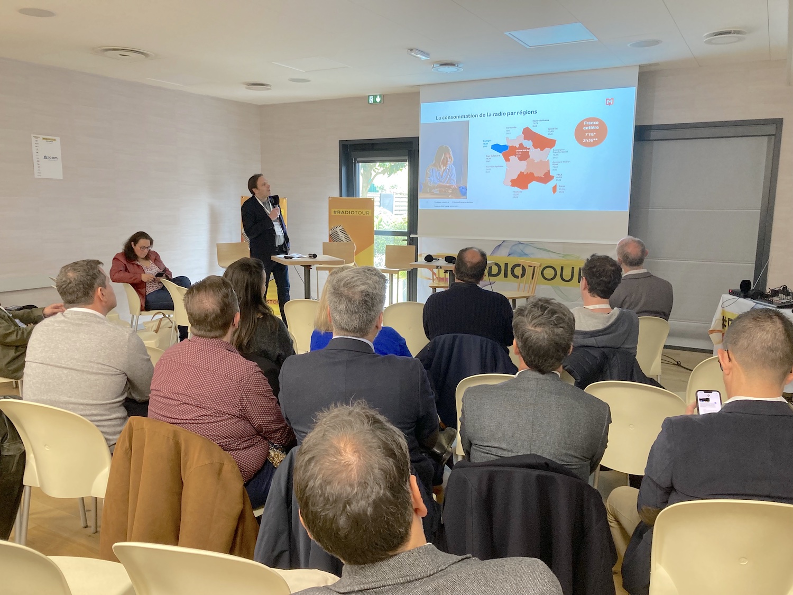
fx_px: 641
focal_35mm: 28
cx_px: 396
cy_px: 298
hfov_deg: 63.4
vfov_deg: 49.7
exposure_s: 1/50
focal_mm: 3.99
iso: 160
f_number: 1.8
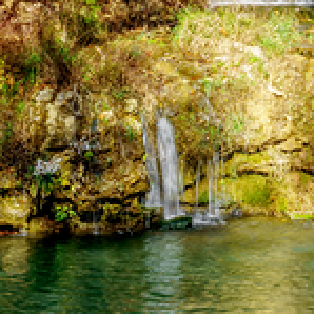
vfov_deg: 11.0
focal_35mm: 154
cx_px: 333
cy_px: -110
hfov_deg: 11.2
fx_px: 1580
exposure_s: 1/13
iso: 64
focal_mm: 30
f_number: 18
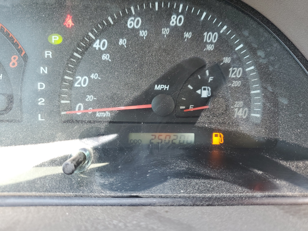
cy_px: 116
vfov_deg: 53.1
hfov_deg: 67.3
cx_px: 154
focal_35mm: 26
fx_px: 231
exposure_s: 1/60.2
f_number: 1.5
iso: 85
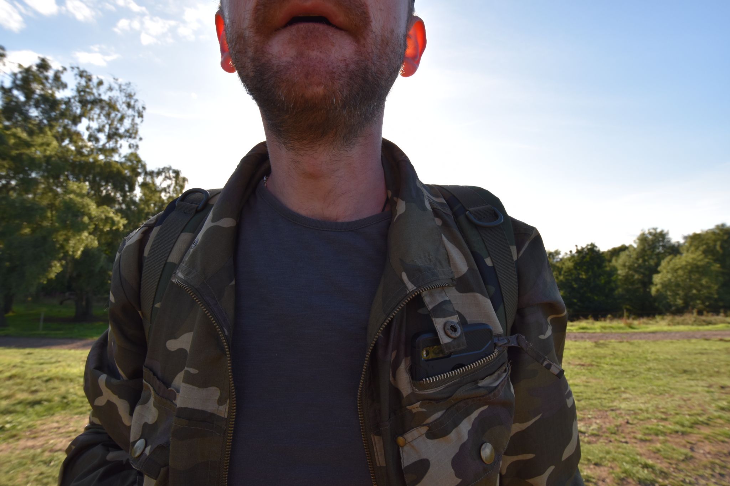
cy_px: 243
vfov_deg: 67.4
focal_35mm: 18
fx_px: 365
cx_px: 365
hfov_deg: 90.0
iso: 220
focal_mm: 12
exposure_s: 1/250
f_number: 8
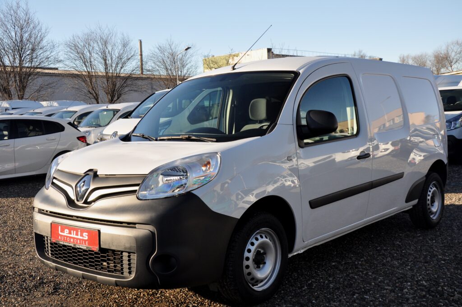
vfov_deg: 31.8
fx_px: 538
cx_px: 231
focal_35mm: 42
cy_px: 154
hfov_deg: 46.5
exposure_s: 1/320
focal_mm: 28
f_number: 9
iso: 500
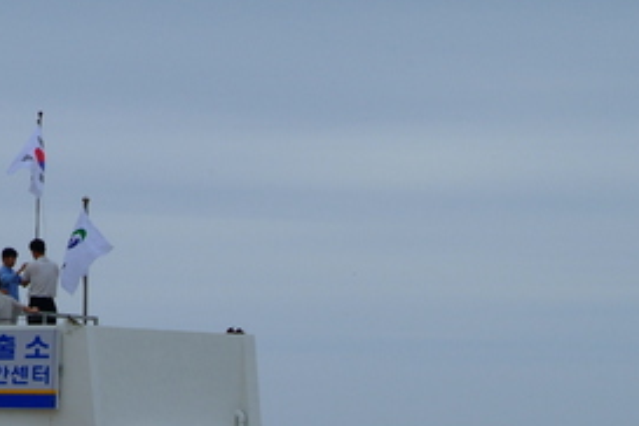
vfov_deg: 5.0
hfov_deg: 7.4
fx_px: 4916
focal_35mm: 277
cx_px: -13
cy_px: 363
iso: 200
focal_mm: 72
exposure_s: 1/350
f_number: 9.5
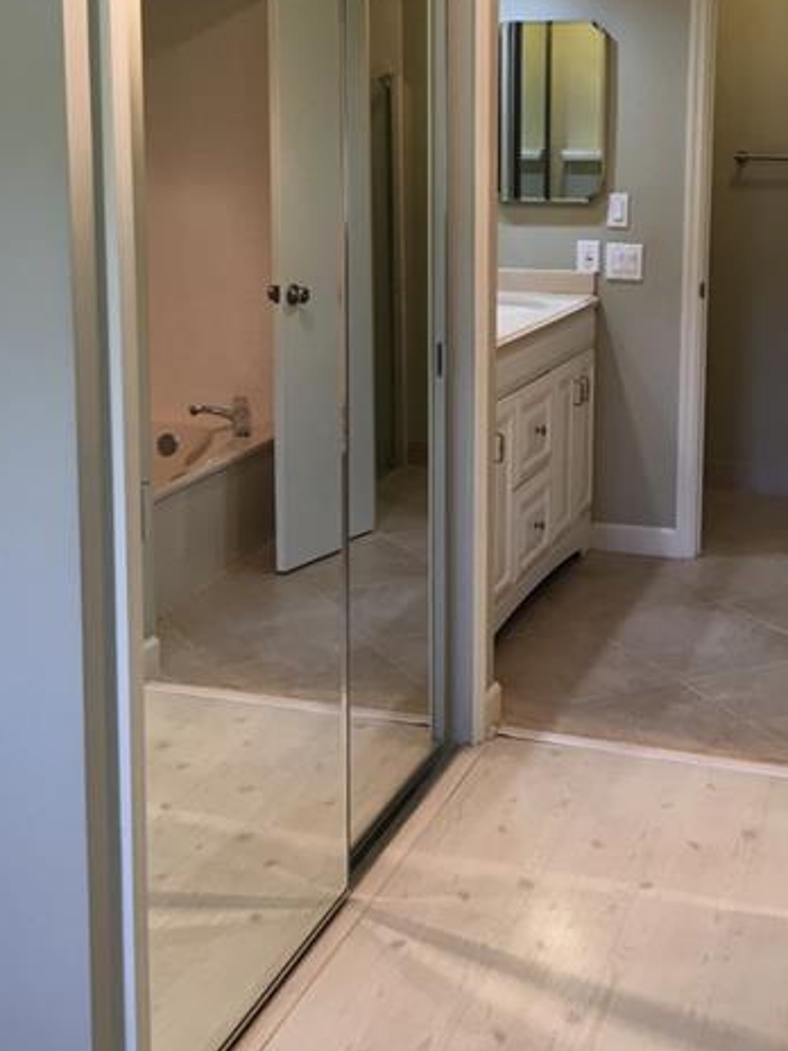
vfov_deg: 39.1
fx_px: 1457
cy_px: 331
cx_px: 480
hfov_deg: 30.2
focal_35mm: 48
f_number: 2.2
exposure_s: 1/30
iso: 50
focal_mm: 4.15
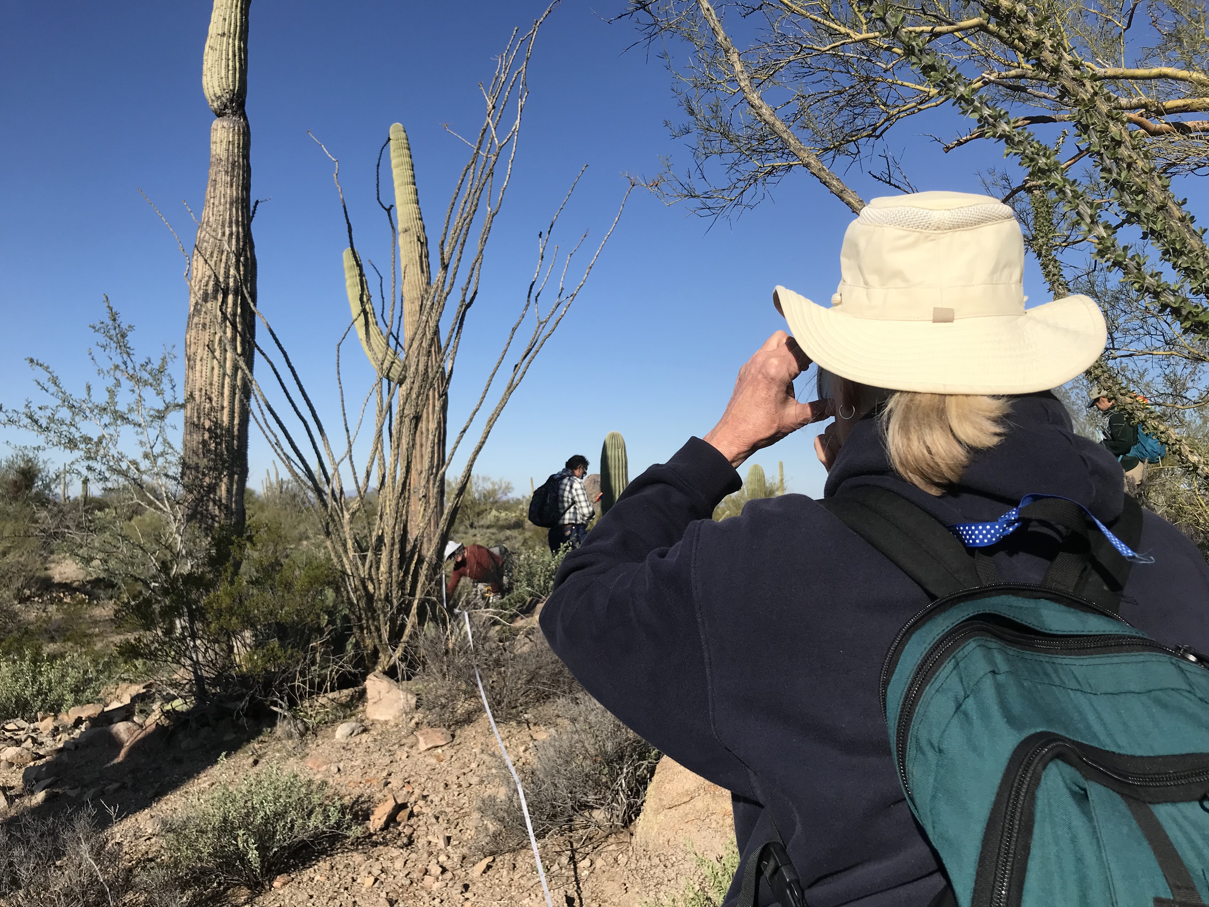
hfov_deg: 63.4
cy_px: 454
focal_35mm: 28
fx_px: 978
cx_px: 604
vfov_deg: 49.7
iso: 20
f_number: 1.8
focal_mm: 3.99
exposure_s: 1/3195
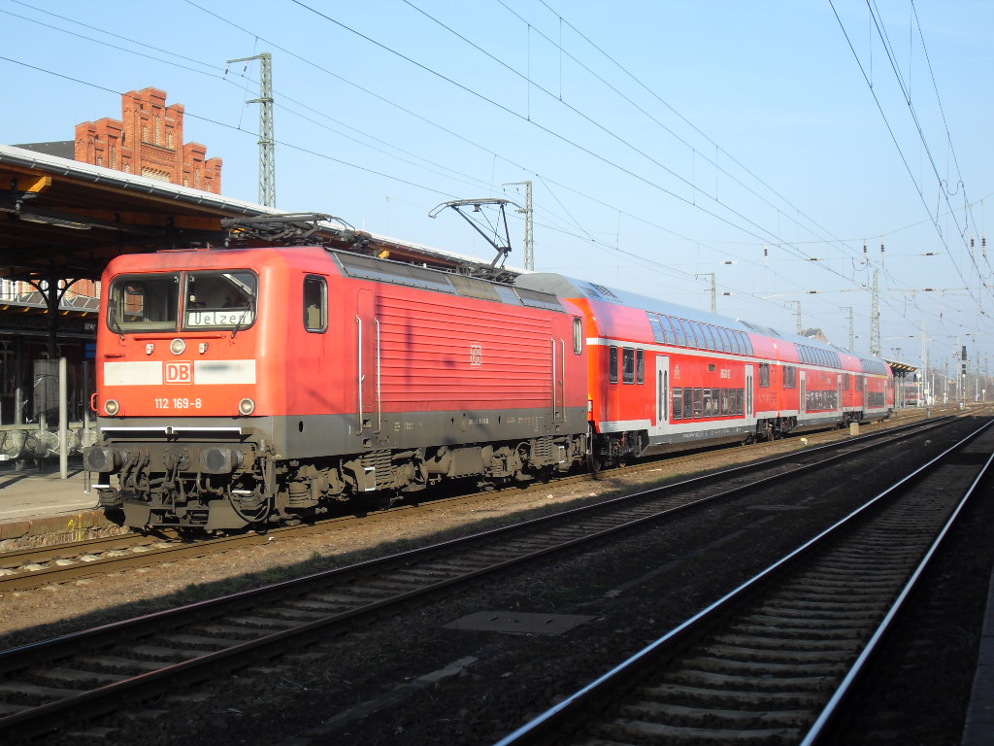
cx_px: 497
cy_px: 373
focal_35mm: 59
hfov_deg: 32.7
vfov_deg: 24.8
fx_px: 1694
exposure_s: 1/350
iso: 80
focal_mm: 10.1
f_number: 3.7
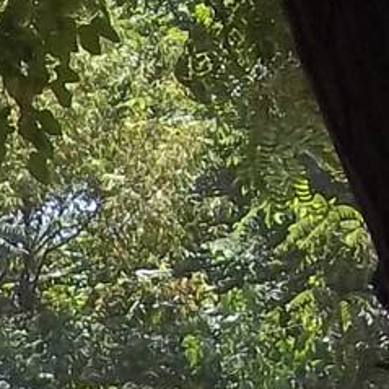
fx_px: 2403
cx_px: -778
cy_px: 588
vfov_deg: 9.0
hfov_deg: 8.0
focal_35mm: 189
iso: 80
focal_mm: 5.7
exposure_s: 1/640
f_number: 2.9
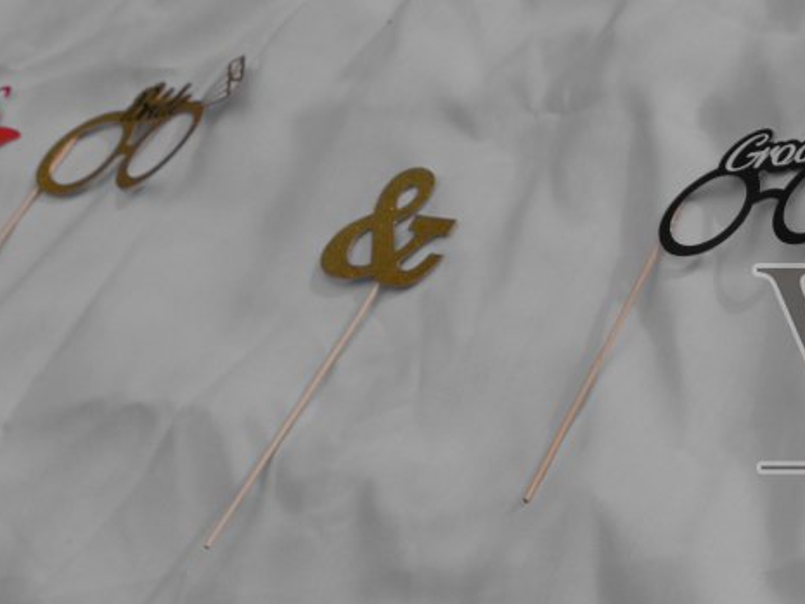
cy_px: 383
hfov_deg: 11.1
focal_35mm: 174
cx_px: 1046
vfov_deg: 8.6
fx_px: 4039
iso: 200
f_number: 8
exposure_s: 1/500
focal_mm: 35
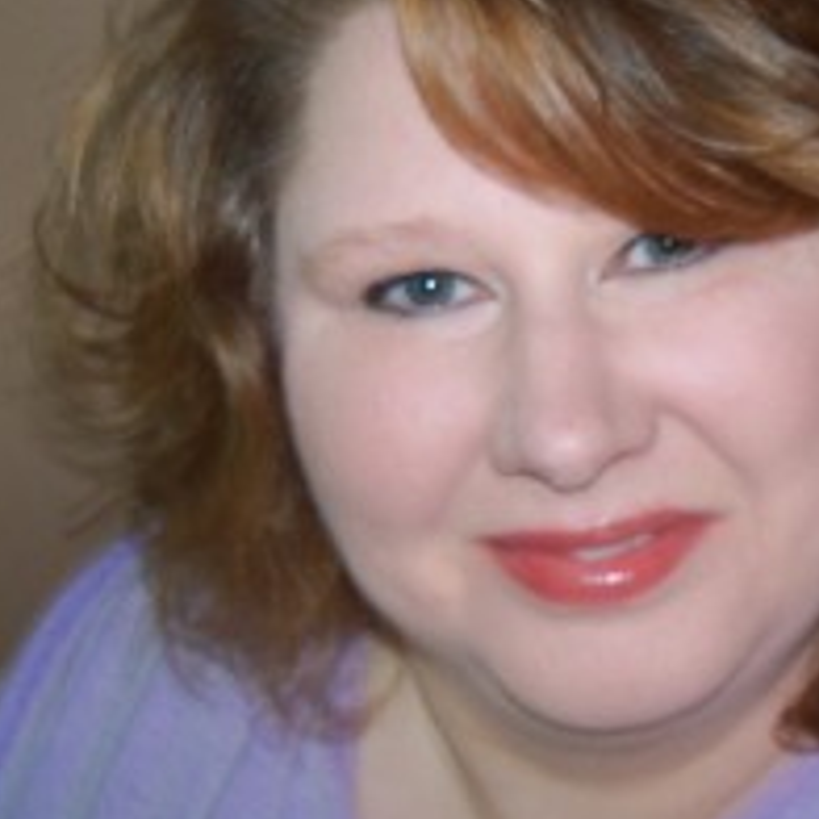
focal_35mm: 71
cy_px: 403
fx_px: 1901
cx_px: 572
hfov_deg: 24.2
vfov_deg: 24.3
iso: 200
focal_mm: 6.2
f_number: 3.5
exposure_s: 1/30
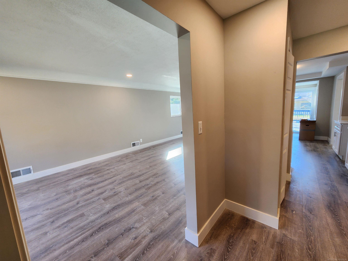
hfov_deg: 106.2
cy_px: 130
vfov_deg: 89.9
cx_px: 174
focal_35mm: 13
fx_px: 131
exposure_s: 1/60
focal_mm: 2.2
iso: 125
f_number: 2.2
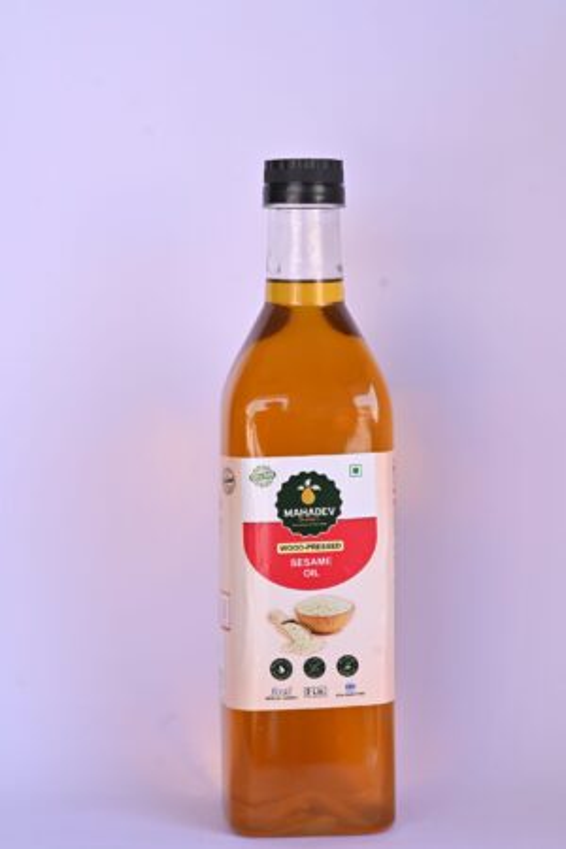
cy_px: 424
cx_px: 283
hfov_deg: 16.1
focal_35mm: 85
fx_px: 2004
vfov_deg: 23.9
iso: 320
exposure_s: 1/160
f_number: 5.6
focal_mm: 85
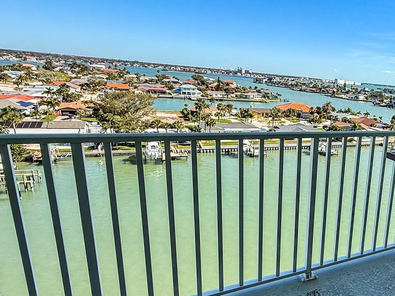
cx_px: 355
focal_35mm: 28
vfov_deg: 49.7
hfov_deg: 55.2
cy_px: 162
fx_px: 320
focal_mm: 2.22
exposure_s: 1/1497
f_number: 2.2
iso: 50
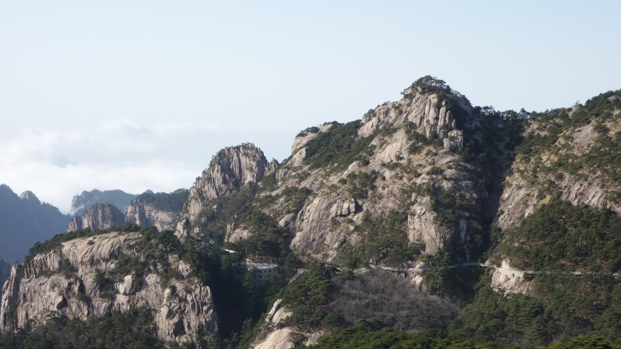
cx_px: 306
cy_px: 207
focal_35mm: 67
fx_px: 1103
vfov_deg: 18.0
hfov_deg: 31.4
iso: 800
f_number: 8
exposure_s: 1/1250
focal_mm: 23.27
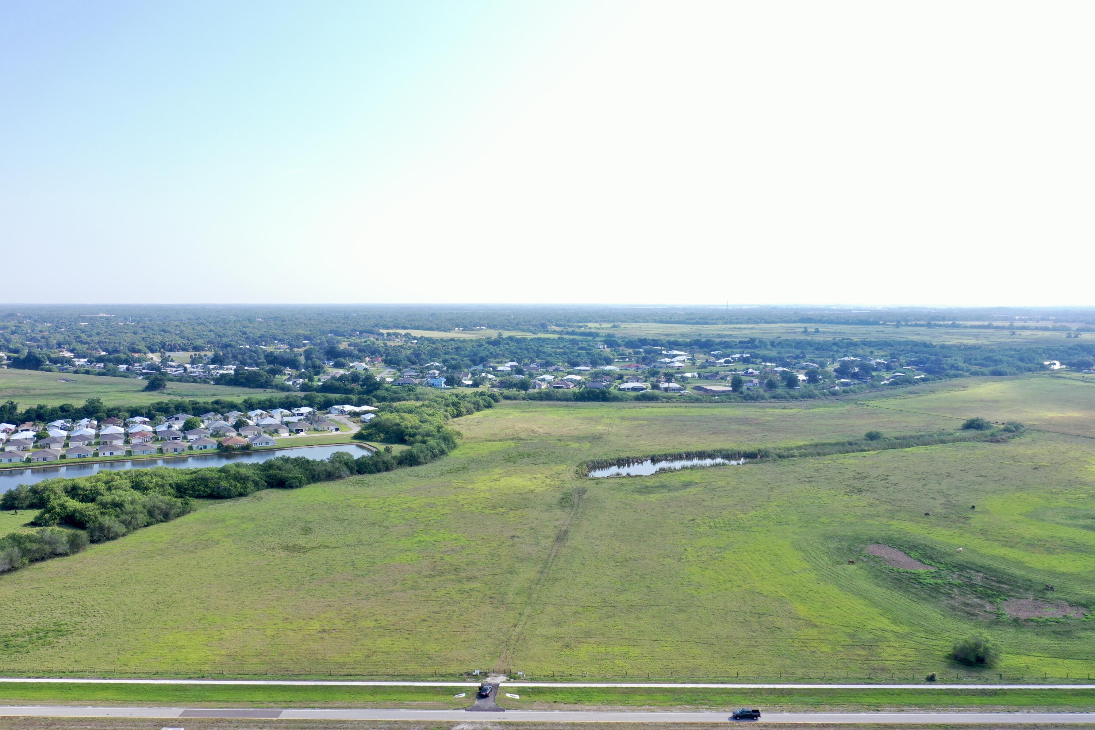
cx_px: 548
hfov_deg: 65.5
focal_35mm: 28
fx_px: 852
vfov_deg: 46.4
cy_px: 365
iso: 100
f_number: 5
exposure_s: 1/240
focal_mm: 10.26
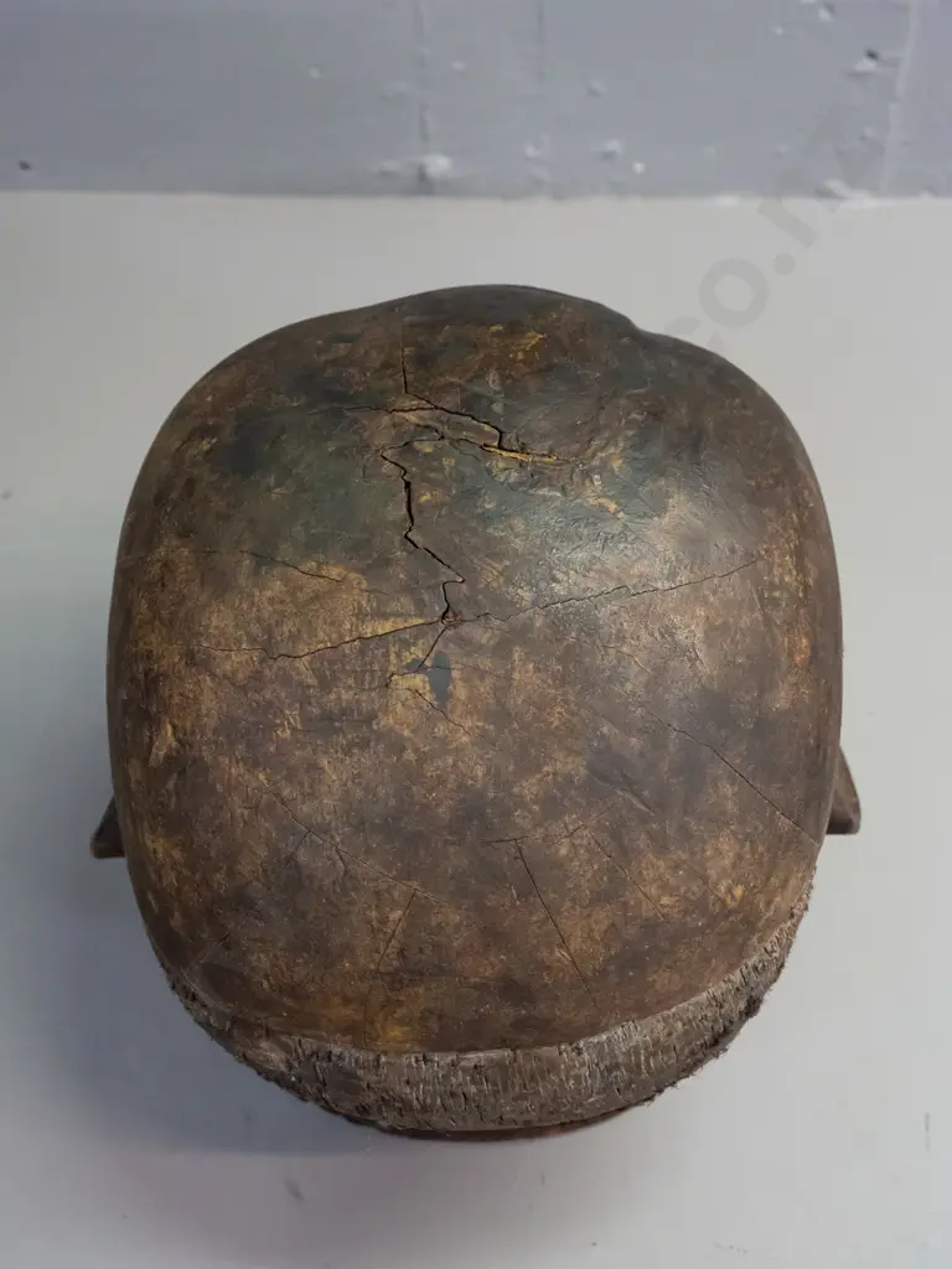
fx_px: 1833
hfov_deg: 29.1
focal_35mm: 50
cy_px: 634
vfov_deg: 38.2
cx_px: 476
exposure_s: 1/160
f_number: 5
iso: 3200
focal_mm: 25
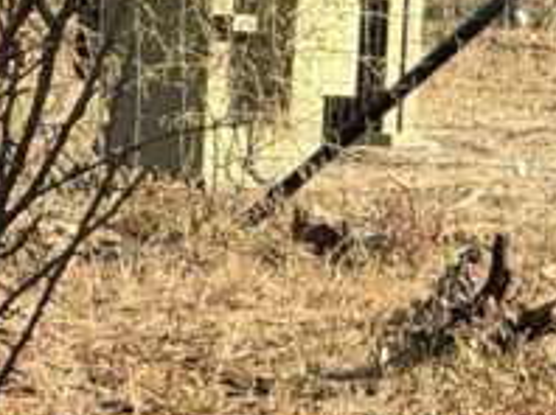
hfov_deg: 3.2
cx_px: 1219
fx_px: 9978
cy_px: 637
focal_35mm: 622
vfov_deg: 2.4
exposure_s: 1/377
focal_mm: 15.66
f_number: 2.8
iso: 50
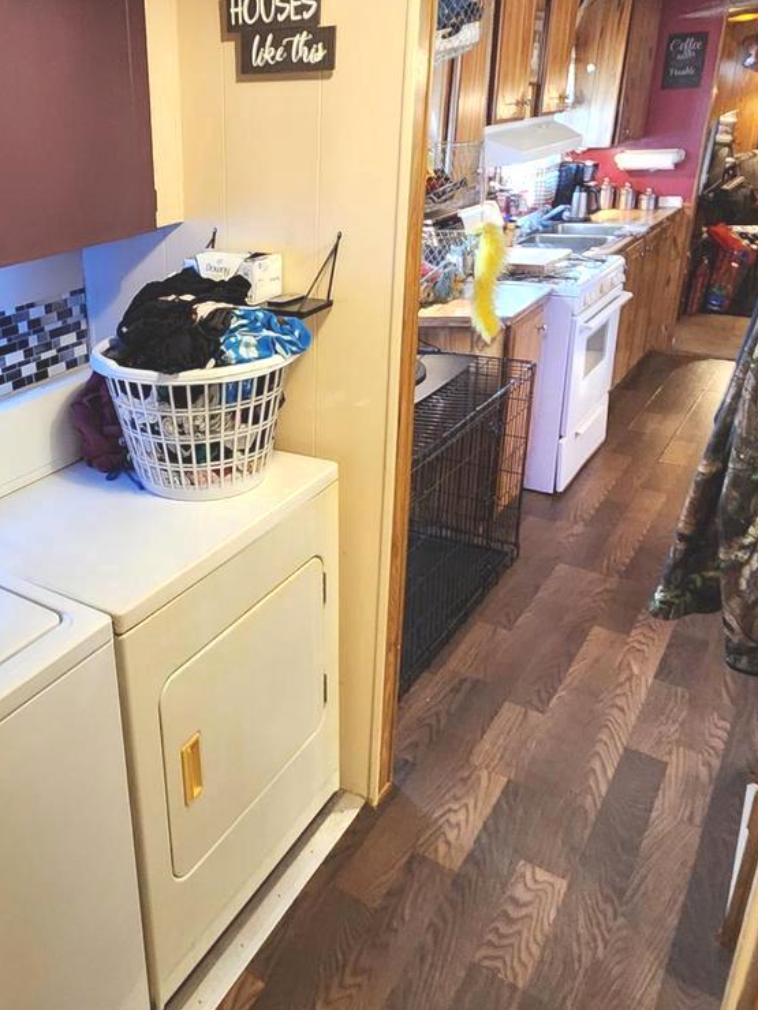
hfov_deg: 47.6
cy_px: 423
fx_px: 788
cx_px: 119
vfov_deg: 64.9
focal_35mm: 27
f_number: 2.2
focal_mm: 2.2
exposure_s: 1/30
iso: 400
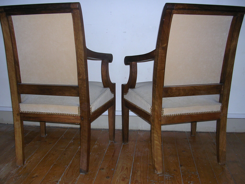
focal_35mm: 38
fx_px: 269
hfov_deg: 49.0
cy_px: 92
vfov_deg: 37.7
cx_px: 122
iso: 50
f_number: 2.8
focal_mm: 5.8
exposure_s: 1/60.1
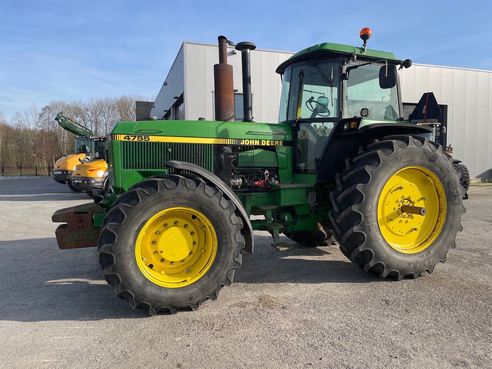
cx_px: 246
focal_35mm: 26
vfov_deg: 53.1
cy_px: 184
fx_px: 370
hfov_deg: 67.3
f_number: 1.6
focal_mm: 4.2
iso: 32
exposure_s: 1/2398
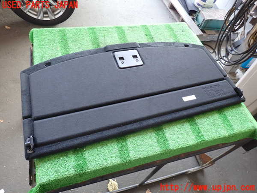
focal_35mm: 25
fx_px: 186
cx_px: 128
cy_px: 96
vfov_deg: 54.9
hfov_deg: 69.4
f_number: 2
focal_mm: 4.5
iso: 200
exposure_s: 1/40
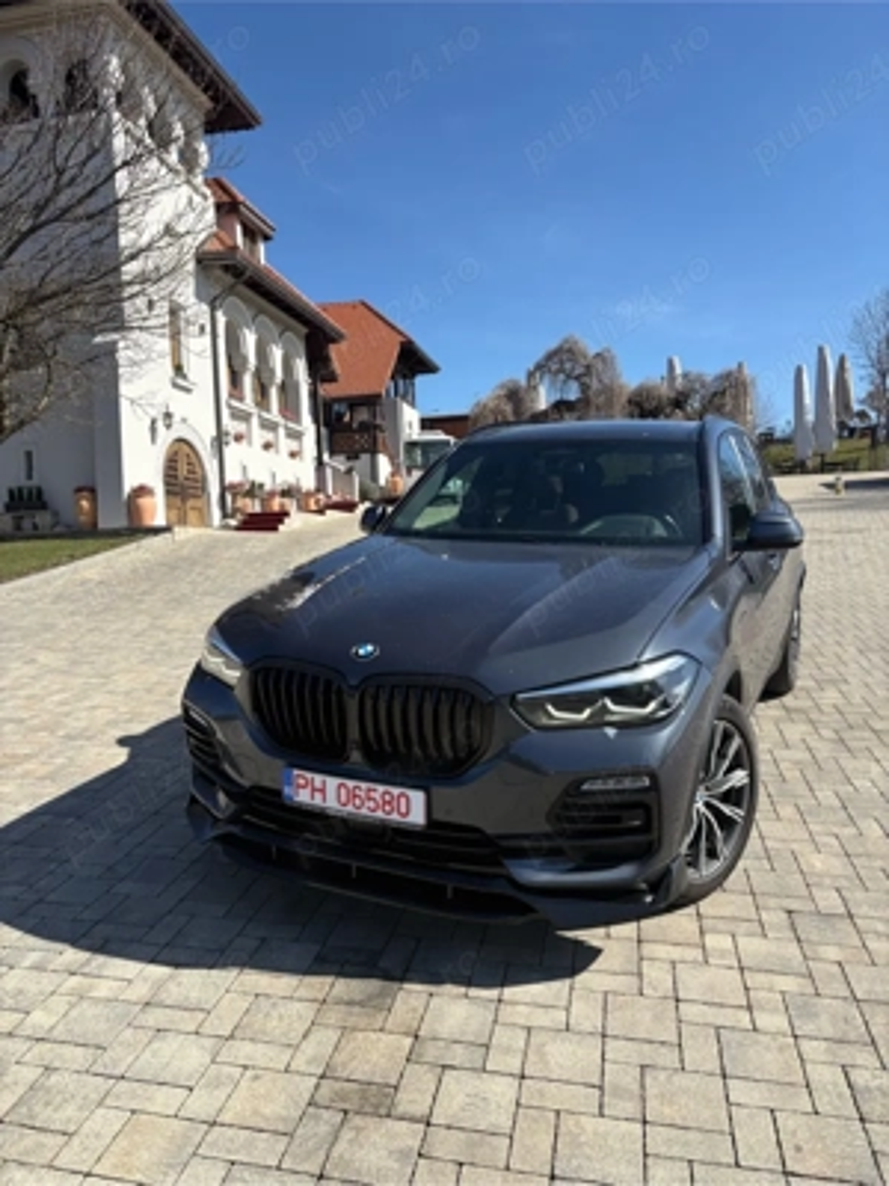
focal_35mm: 26
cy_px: 593
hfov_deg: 53.1
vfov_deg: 67.3
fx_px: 890
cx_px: 444
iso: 50
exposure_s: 1/2451
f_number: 1.6
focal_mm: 5.96
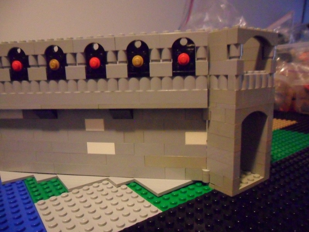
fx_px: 241
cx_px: 154
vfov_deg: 51.4
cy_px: 116
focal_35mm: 27
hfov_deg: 65.3
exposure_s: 1/15
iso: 800
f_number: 3.5
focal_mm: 4.9
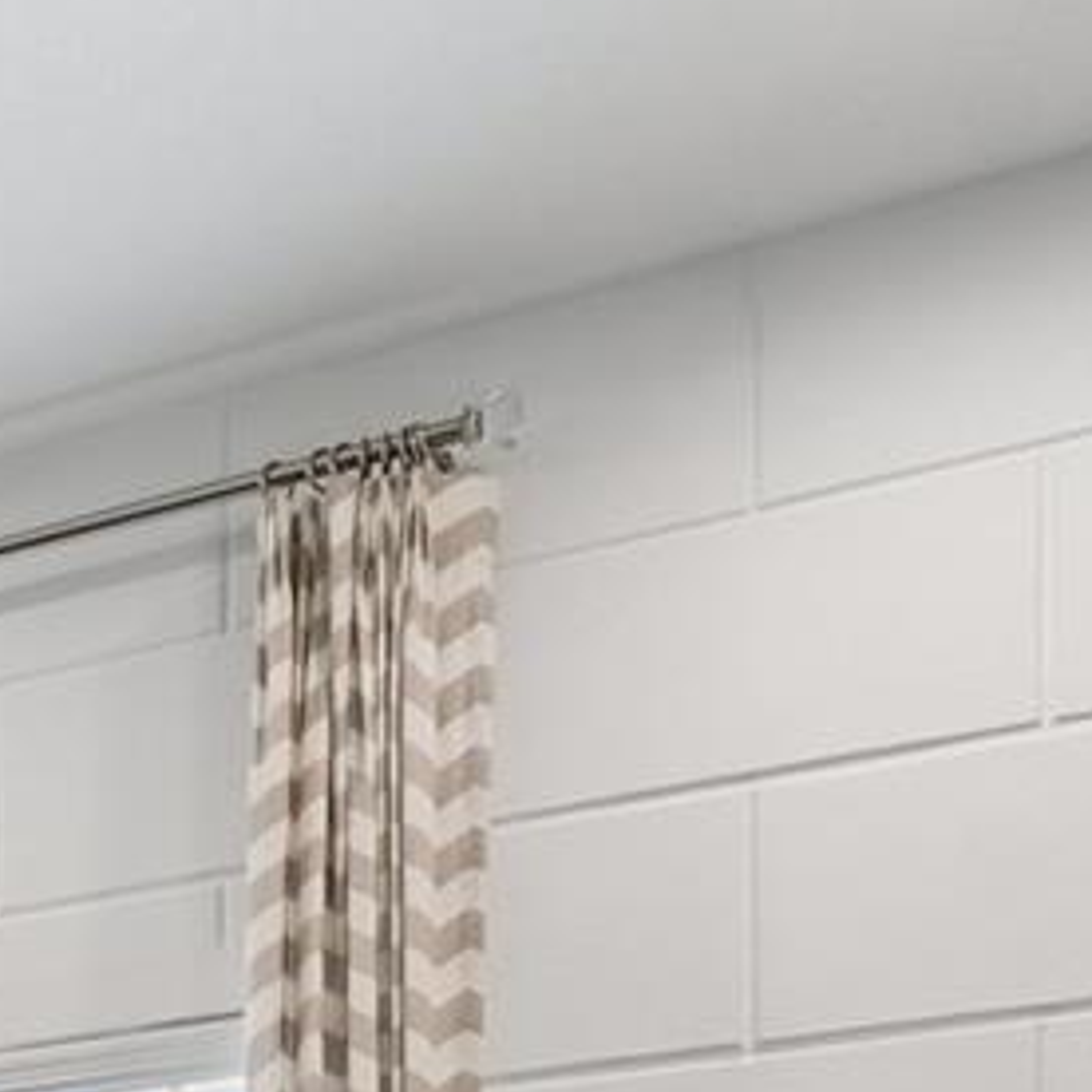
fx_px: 2641
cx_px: -787
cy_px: 1729
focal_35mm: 74
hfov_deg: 18.8
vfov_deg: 19.7
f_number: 7.1
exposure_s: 1/2.5
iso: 100
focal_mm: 10
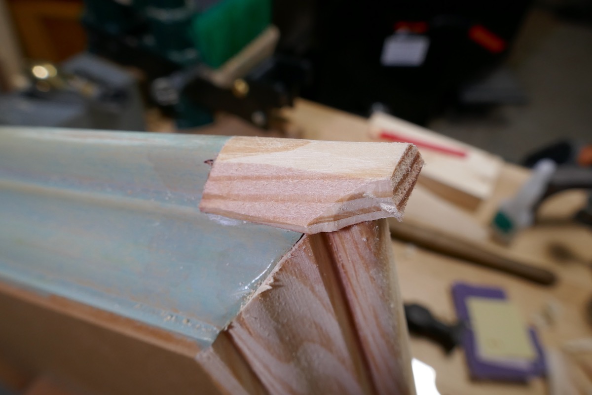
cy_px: 198
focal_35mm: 25
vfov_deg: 51.3
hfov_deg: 71.5
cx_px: 296
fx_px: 411
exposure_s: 1/60
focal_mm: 9.1
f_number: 5.6
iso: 400
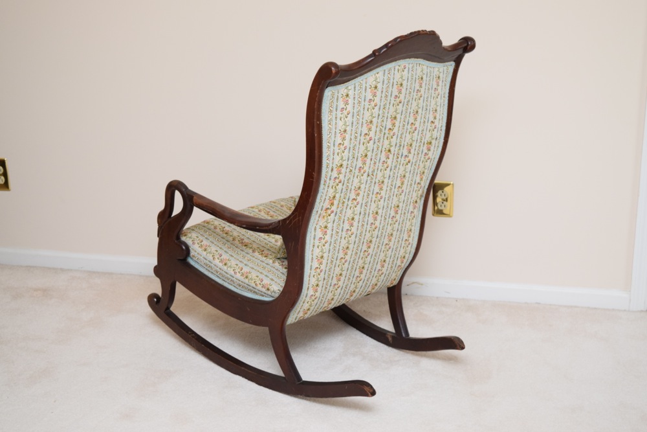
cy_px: 216
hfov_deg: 33.4
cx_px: 324
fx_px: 1078
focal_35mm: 60
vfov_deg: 22.6
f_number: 4.8
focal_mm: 40
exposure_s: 1/100
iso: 800
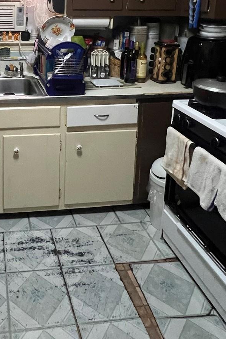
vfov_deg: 54.8
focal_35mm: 31
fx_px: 292
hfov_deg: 39.1
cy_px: 54
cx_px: 20
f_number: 1.8
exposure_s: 1/60
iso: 500
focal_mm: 1.57
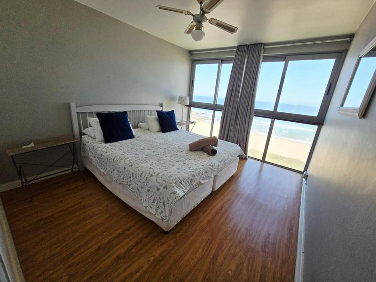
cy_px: 141
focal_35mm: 13
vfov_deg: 89.9
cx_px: 188
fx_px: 141
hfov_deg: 106.2
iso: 250
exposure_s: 1/370
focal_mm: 2.2
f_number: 2.2
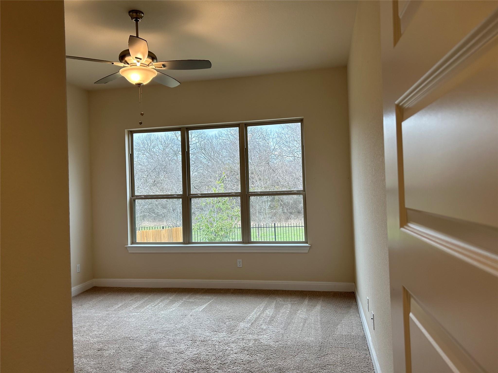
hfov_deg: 67.3
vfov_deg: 53.1
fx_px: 374
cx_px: 249
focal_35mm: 26
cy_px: 186
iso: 64
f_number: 1.5
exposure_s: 1/120
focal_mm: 5.7
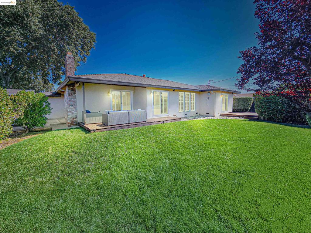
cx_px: 156
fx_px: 117
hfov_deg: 106.2
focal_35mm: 13
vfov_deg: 89.9
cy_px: 116
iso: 64
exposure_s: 1/2000
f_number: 2.2
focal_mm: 2.2
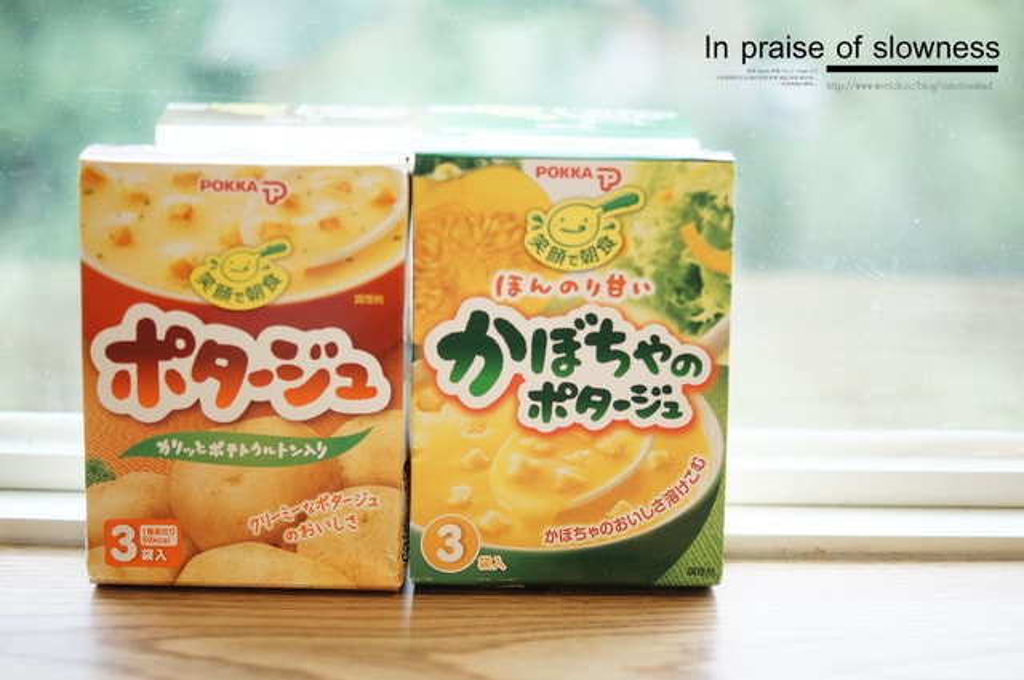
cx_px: 512
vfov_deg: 25.7
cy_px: 340
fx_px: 1491
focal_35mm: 52
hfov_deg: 37.9
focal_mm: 35
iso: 800
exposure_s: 1/60
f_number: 1.8
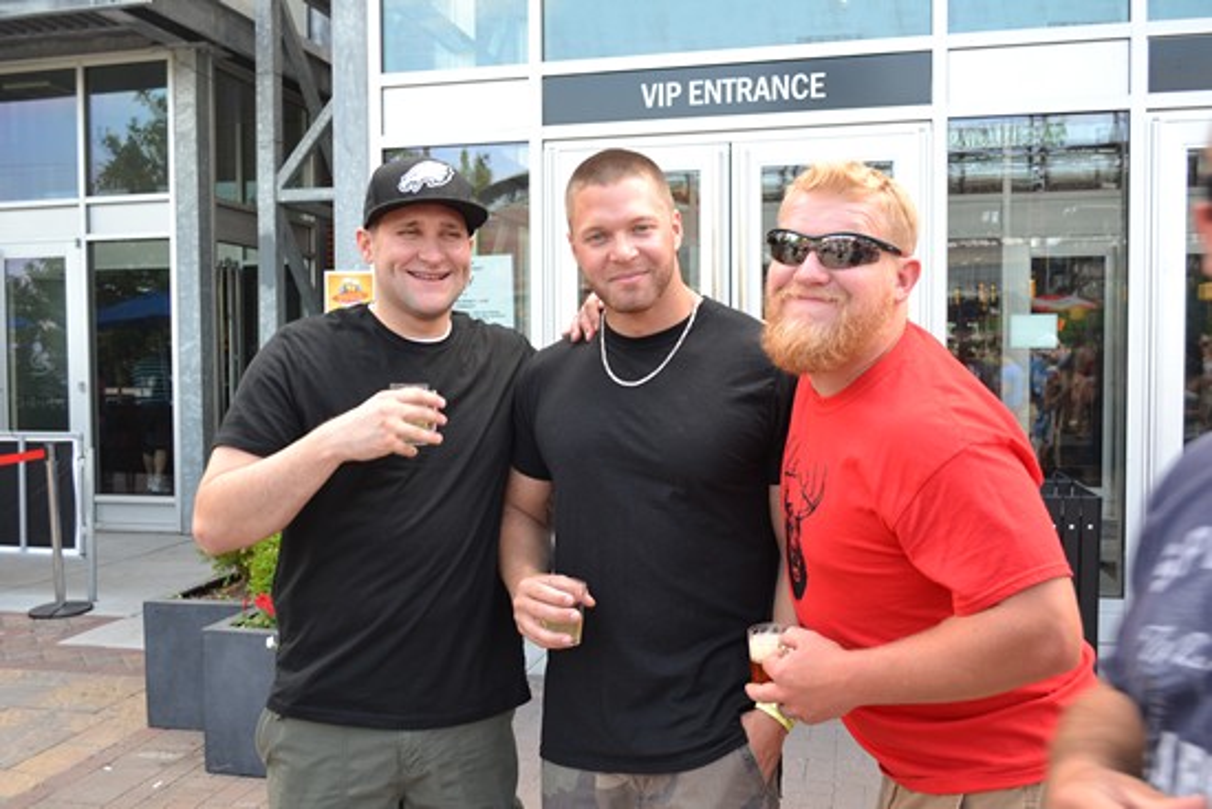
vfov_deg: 40.0
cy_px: 404
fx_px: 1111
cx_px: 606
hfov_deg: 57.2
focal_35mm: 33
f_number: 4.5
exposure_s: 1/80
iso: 400
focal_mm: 22
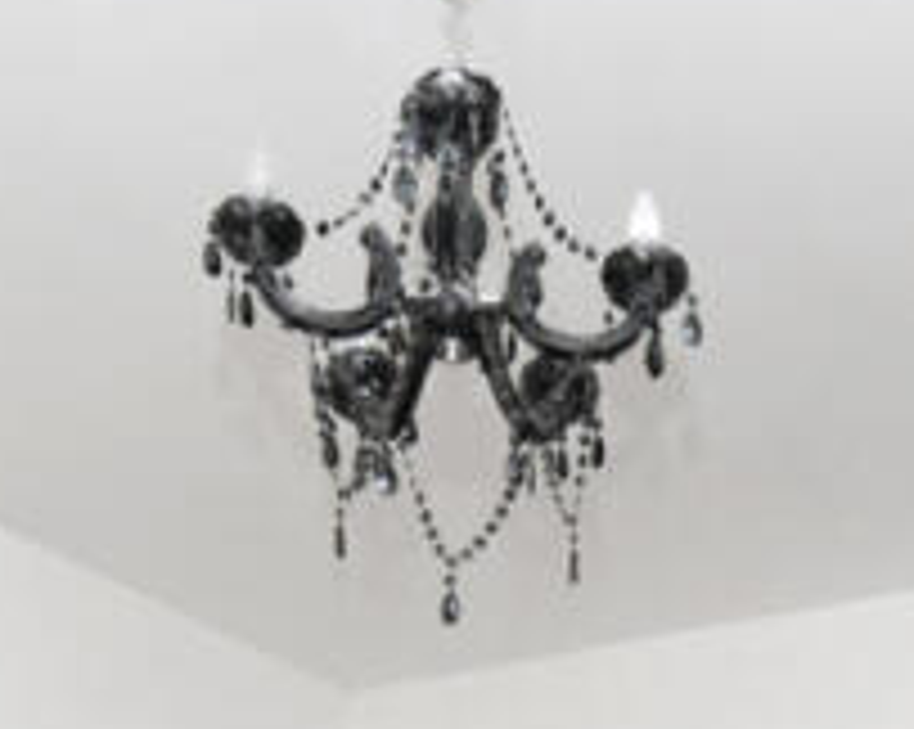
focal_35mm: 71
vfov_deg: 17.1
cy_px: 1361
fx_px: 1919
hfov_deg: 26.5
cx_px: 653
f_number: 11
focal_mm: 15
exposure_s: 1/60
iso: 640
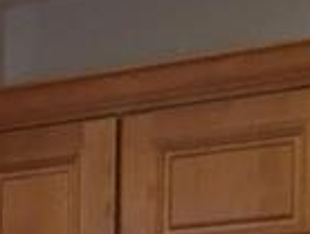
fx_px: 1929
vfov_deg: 6.4
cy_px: 677
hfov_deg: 7.9
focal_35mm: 215
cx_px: -633
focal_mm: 4.15
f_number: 2.2
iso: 64
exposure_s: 1/15
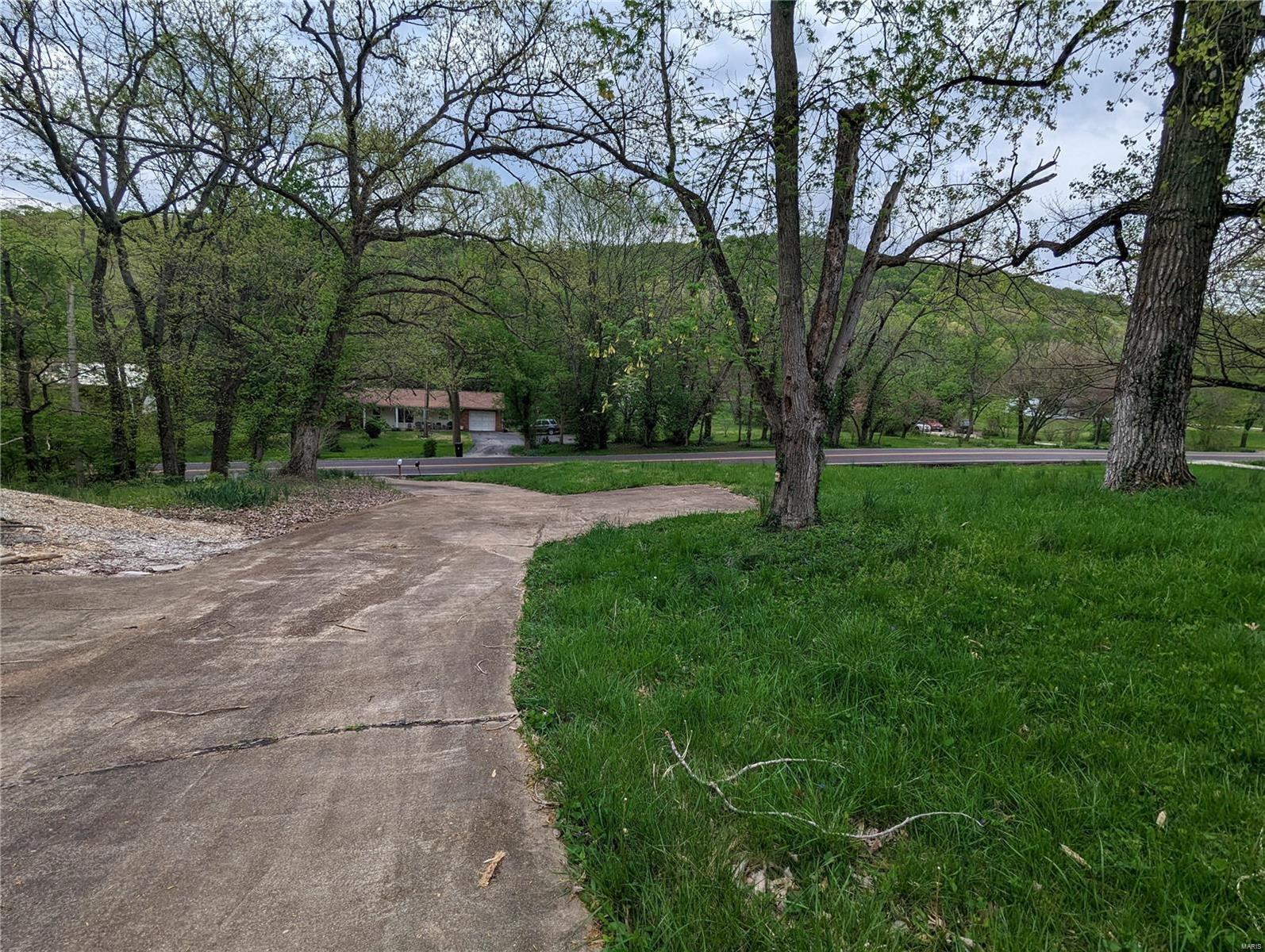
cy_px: 476
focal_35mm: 16
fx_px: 585
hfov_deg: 94.4
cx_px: 632
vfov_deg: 78.2
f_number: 2.2
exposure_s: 1/694
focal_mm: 2.35
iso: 46
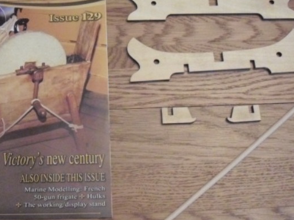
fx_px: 501
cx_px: 108
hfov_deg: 32.5
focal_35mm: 59
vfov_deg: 24.8
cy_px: 92
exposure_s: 1/80
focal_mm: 6.2
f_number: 2.8
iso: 800
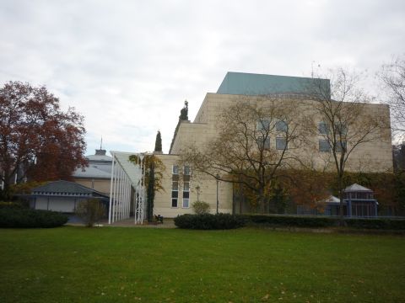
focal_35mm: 32
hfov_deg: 56.8
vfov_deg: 44.2
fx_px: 374
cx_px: 202
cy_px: 152
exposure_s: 1/250
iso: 100
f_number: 4
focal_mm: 5.2
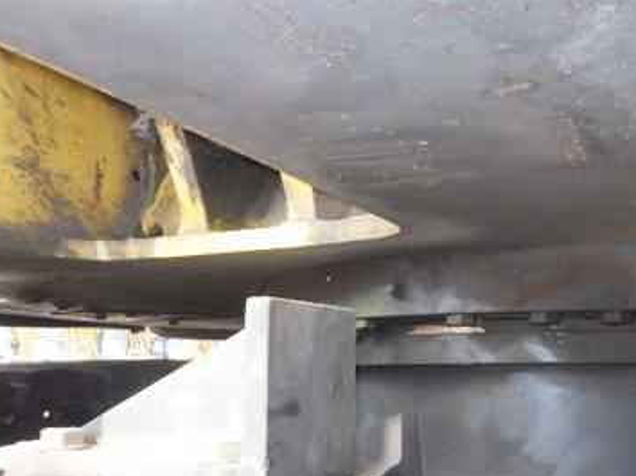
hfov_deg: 48.3
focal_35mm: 38
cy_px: 320
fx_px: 698
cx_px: 413
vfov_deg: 37.3
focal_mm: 5
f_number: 4.2
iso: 250
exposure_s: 1/160
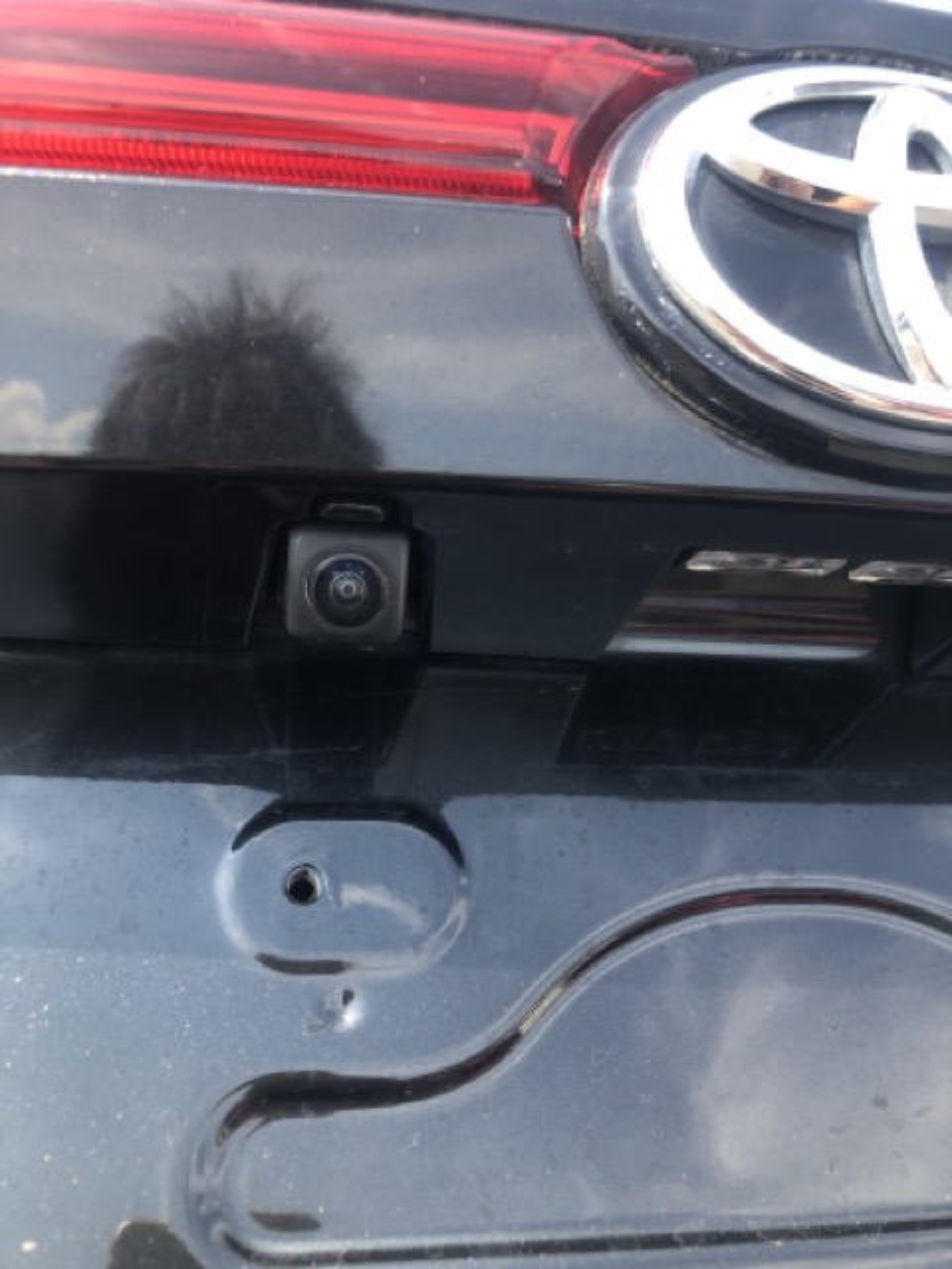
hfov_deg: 49.7
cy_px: 634
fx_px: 1027
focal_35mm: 28
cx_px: 476
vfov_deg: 63.4
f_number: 1.8
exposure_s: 1/202
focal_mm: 3.99
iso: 20
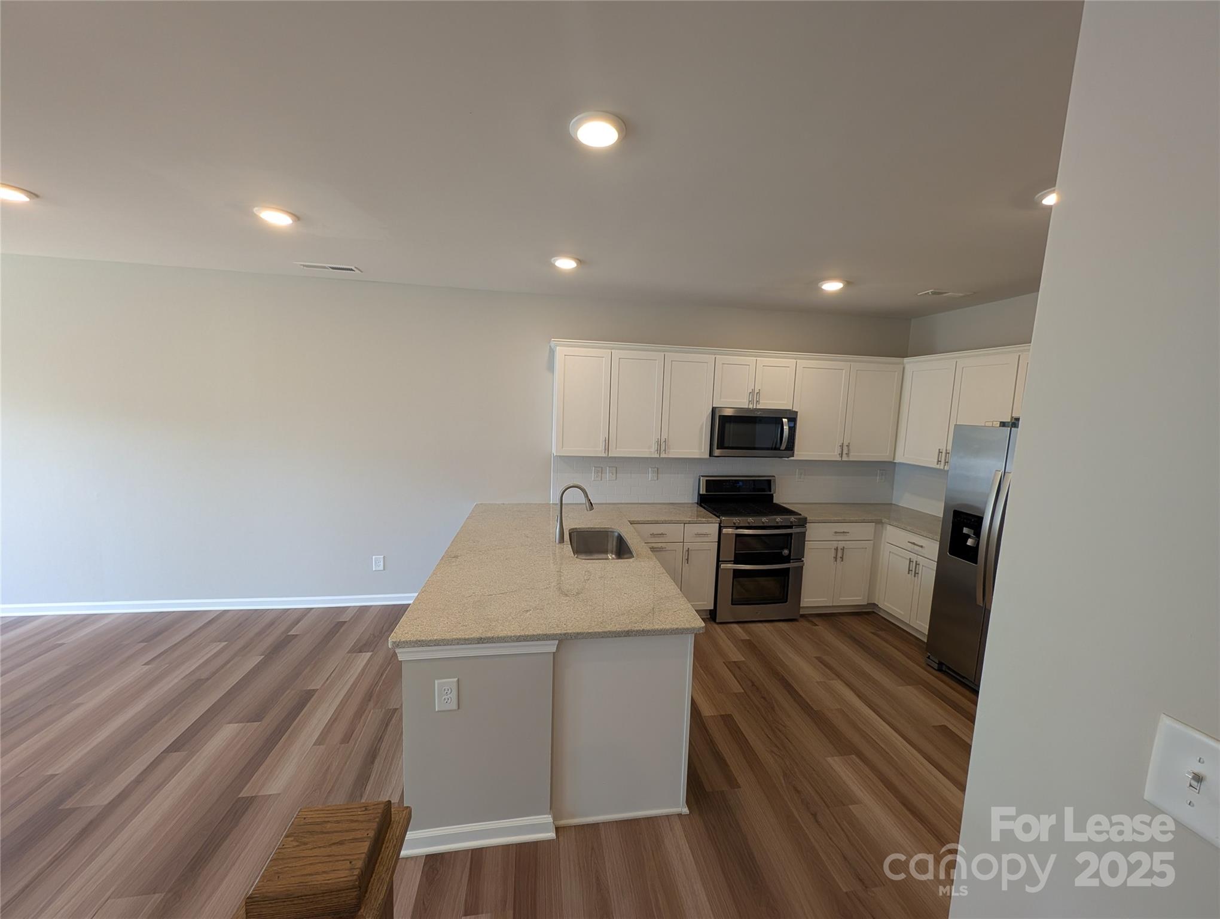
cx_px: 610
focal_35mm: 12
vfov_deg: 94.6
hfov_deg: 110.5
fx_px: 424
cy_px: 460
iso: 52
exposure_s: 1/40
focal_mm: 2.23
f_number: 1.95
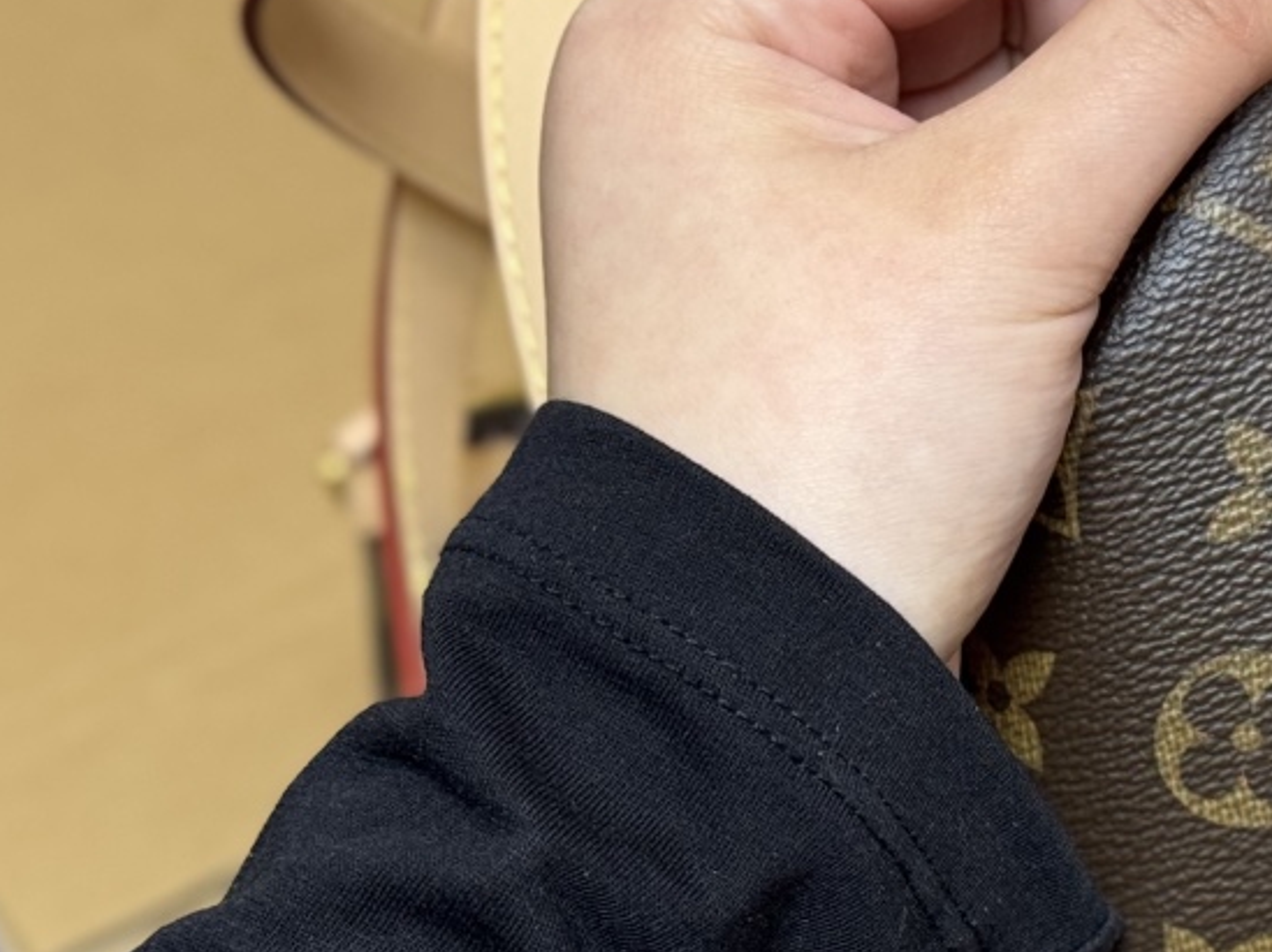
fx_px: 4627
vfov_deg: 11.7
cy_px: 141
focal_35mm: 126
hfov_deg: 15.3
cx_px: 1346
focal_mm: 6.76
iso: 100
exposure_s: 1/62
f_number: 1.78
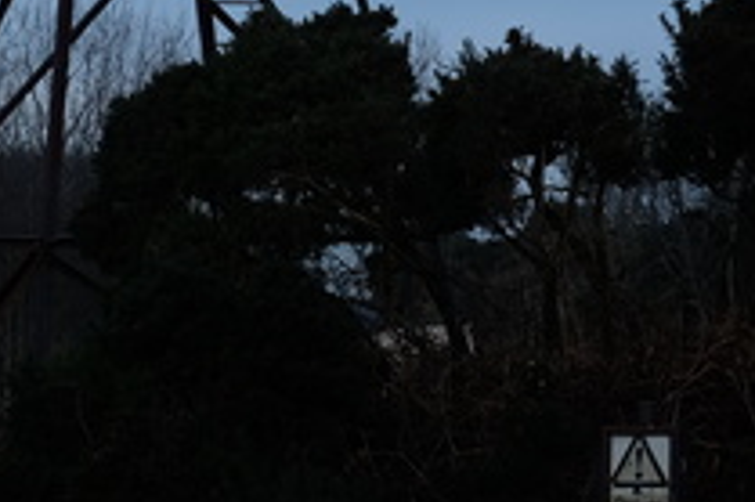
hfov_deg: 12.0
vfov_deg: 8.3
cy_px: -72
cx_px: -397
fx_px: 3416
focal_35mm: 163
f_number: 5
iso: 200
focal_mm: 28.9
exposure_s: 1/500
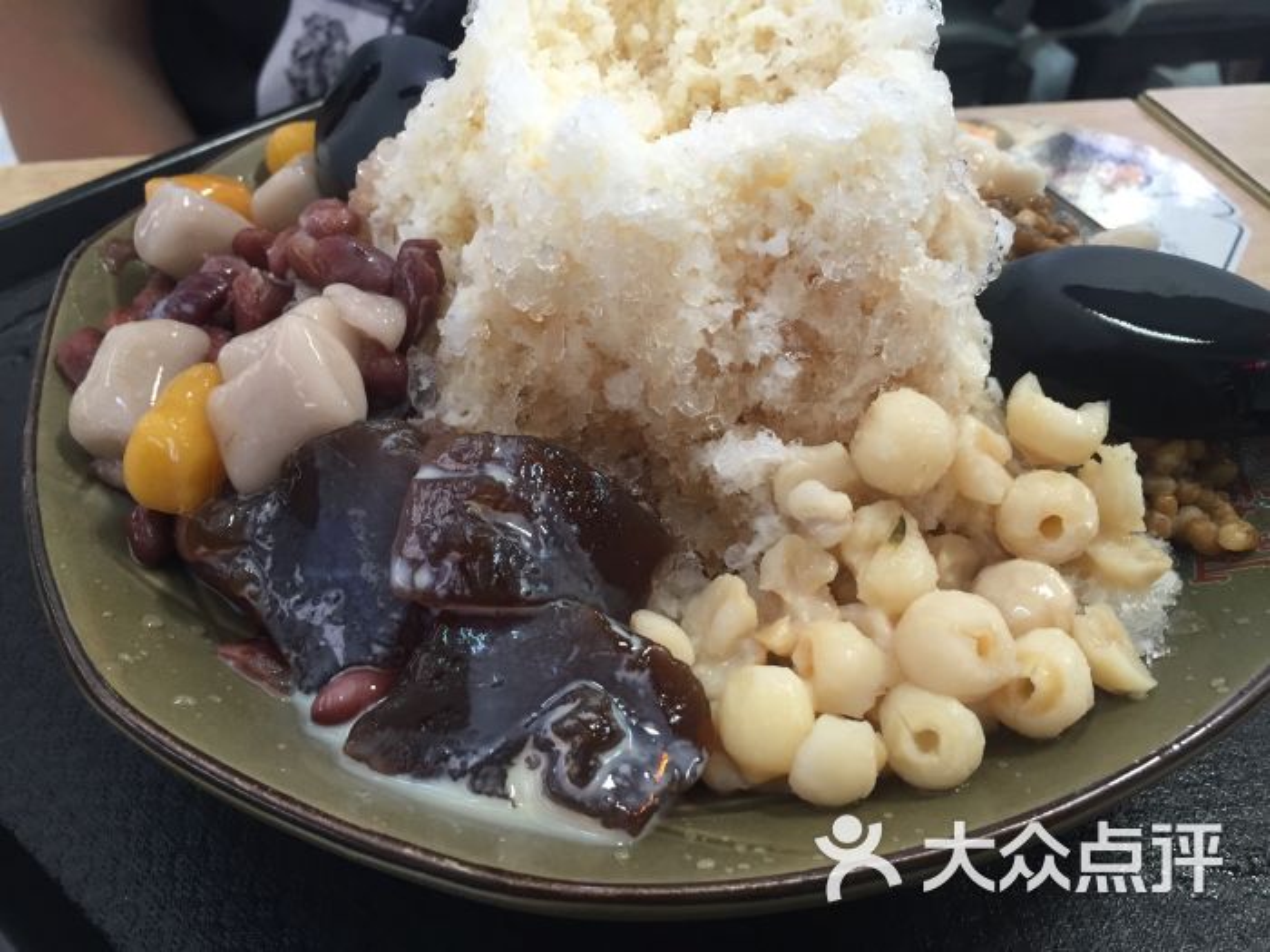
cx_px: 635
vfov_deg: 48.2
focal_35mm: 29
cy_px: 476
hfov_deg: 61.7
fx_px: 1064
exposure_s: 1/30
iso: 100
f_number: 2.2
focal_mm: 4.15
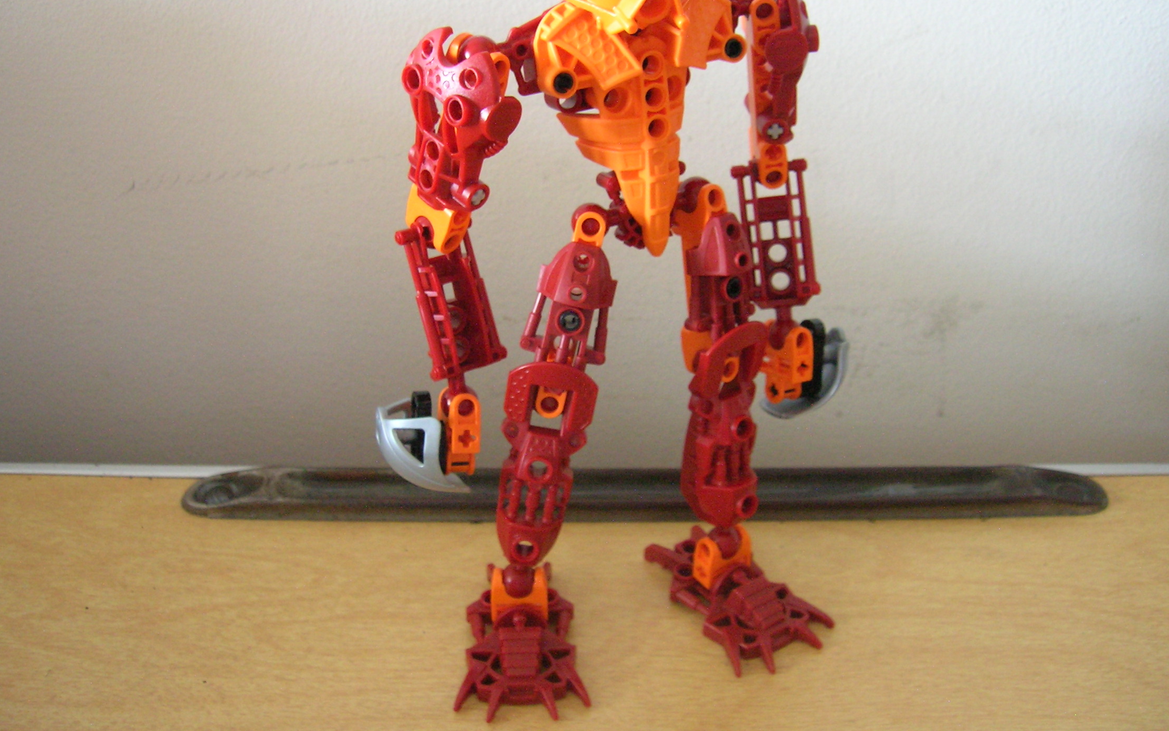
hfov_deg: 52.7
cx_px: 585
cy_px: 302
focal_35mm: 37
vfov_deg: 34.4
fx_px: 1179
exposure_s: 1.87
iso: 200
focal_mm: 5.7
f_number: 2.9
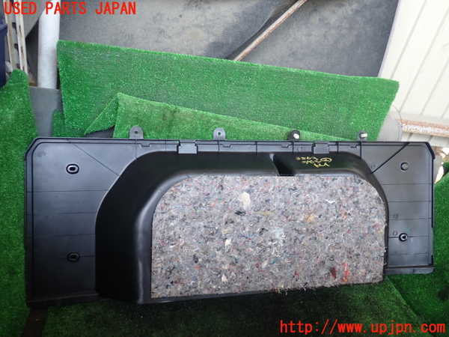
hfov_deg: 60.0
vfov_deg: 46.8
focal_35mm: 30
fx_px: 389
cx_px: 224
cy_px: 168
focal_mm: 5.4
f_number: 2.3
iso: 160
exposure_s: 1/60
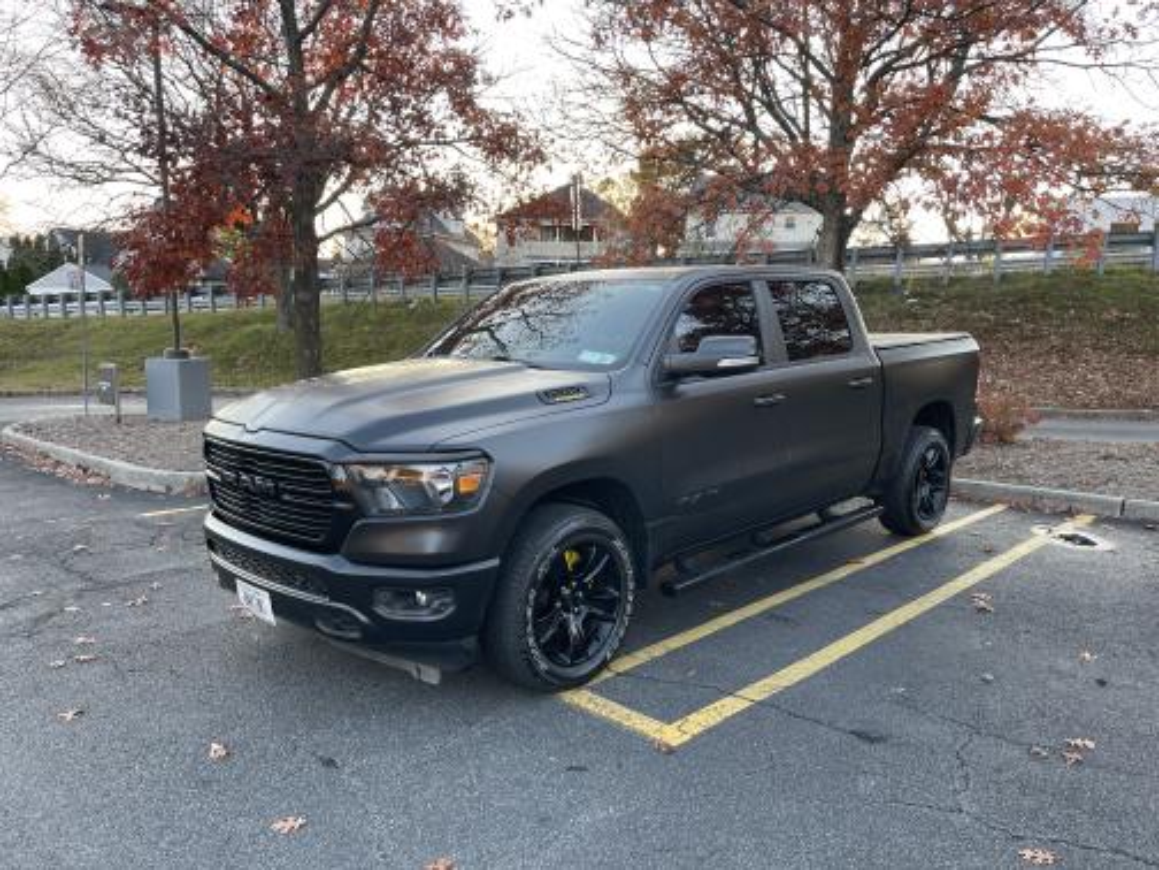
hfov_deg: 69.4
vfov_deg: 54.9
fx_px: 837
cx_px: 580
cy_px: 435
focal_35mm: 25
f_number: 1.6
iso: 50
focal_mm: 5.1
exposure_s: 1/121
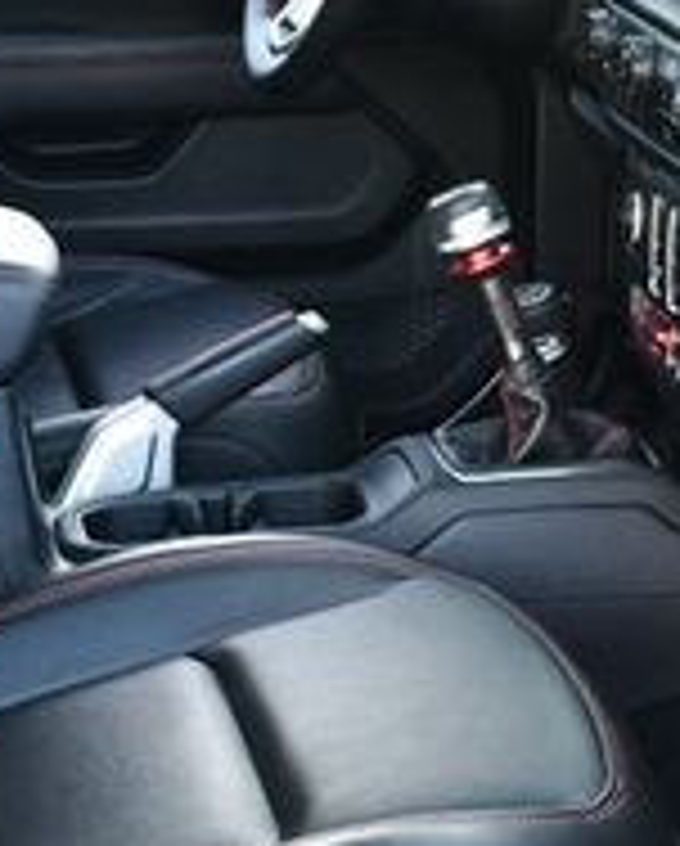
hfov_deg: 13.4
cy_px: 490
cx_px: 293
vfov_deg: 16.7
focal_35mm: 115
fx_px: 2886
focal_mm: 18
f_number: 3.5
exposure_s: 1/200
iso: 800
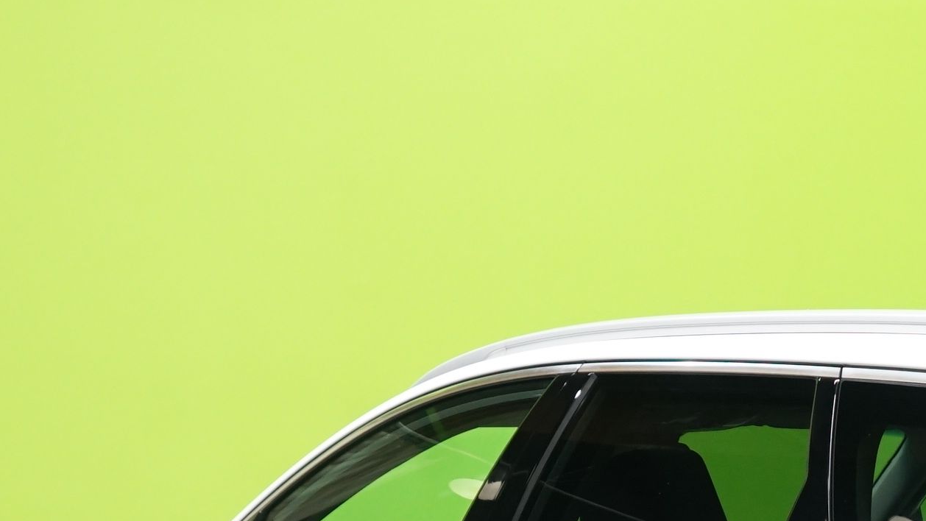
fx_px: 3782
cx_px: 1106
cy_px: 834
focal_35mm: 154
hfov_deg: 13.6
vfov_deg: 7.7
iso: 1000
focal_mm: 47
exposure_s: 1/20
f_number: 5
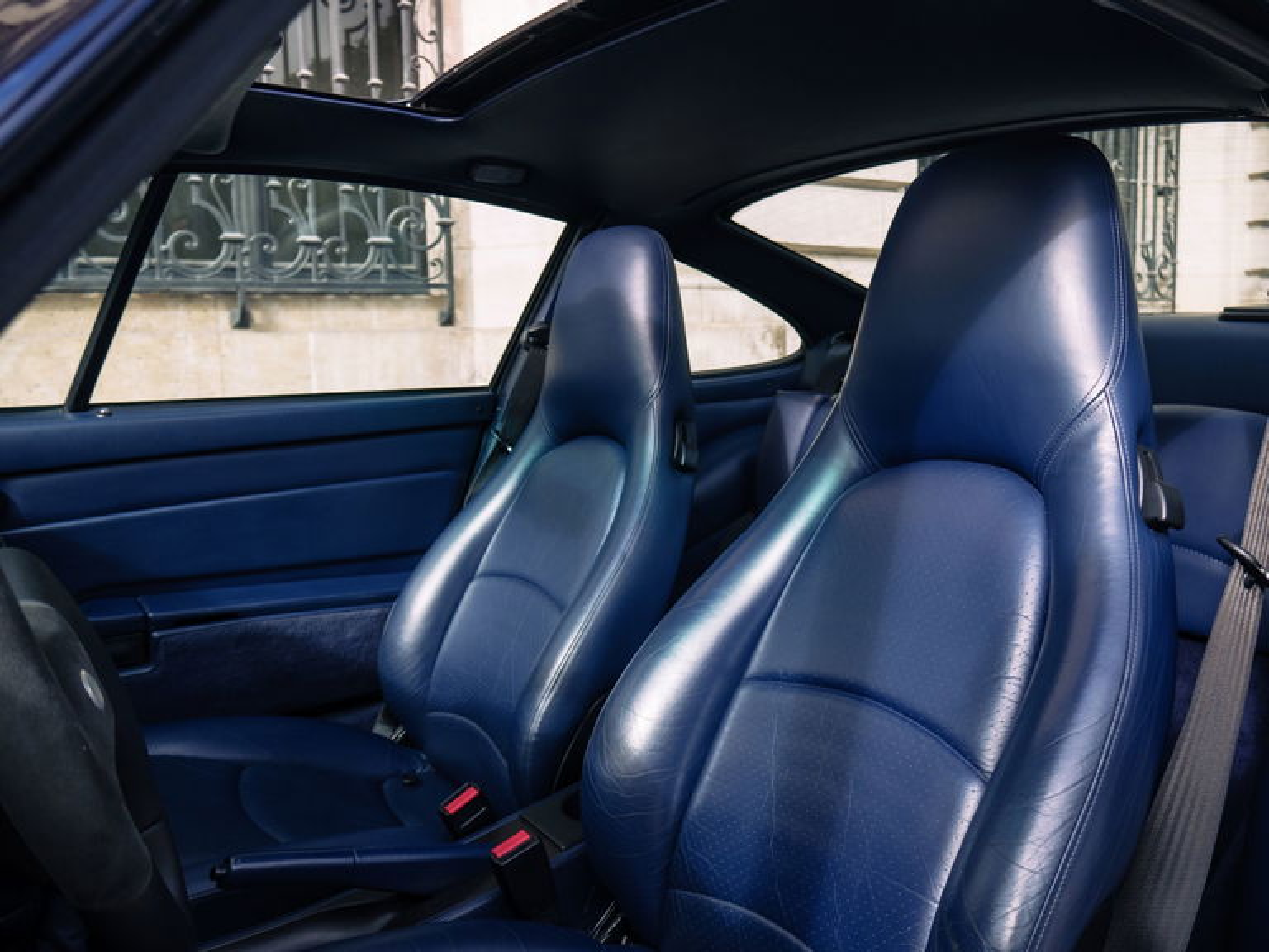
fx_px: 1026
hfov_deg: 63.4
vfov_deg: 49.7
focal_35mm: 28
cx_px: 634
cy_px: 476
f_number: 4
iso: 200
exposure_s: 1/100
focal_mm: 14
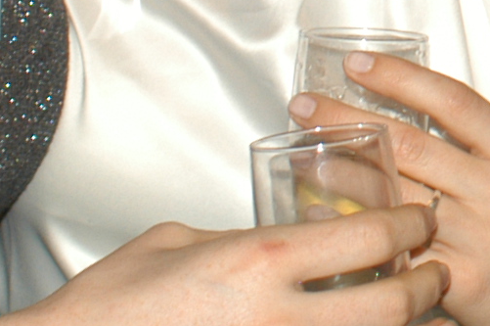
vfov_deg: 5.3
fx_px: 3427
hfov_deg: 7.9
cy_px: -398
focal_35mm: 252
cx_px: 875
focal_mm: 28
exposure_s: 1/60
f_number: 4
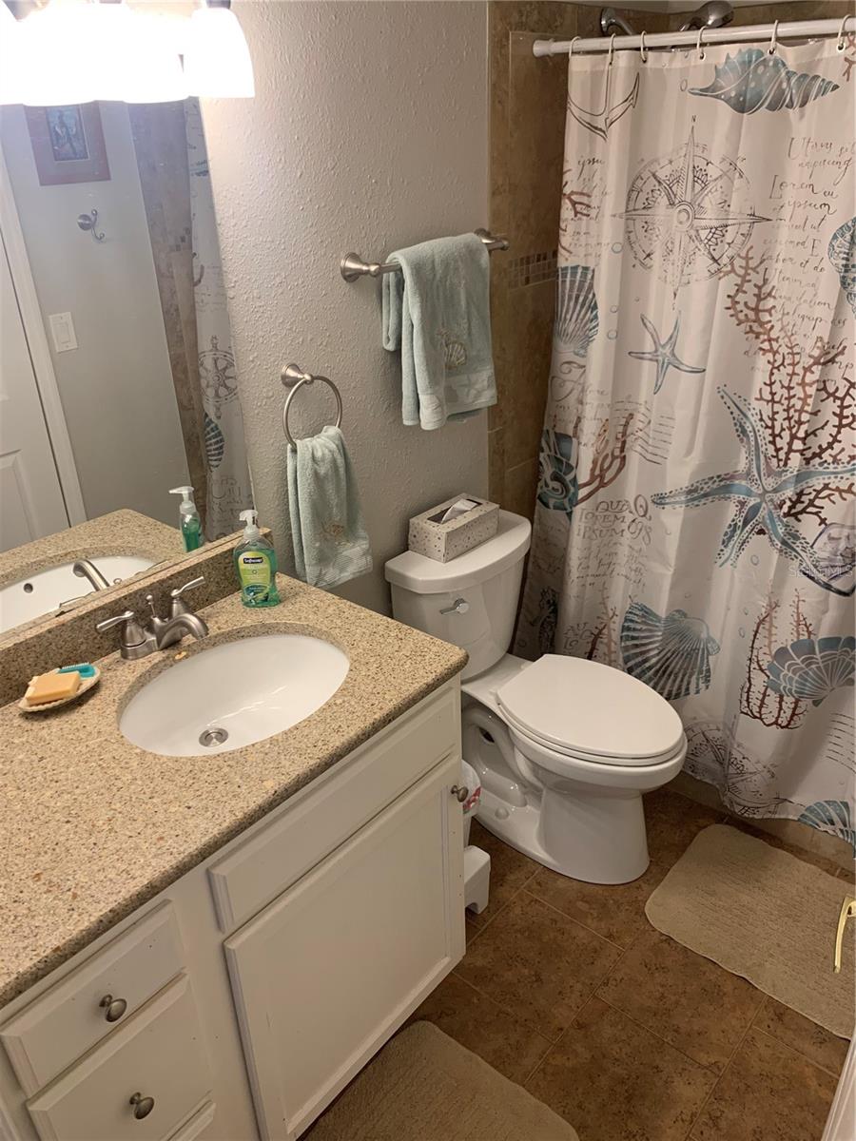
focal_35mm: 26
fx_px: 857
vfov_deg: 67.3
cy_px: 570
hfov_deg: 53.1
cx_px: 428
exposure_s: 1/60
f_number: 1.8
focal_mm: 4.25
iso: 100
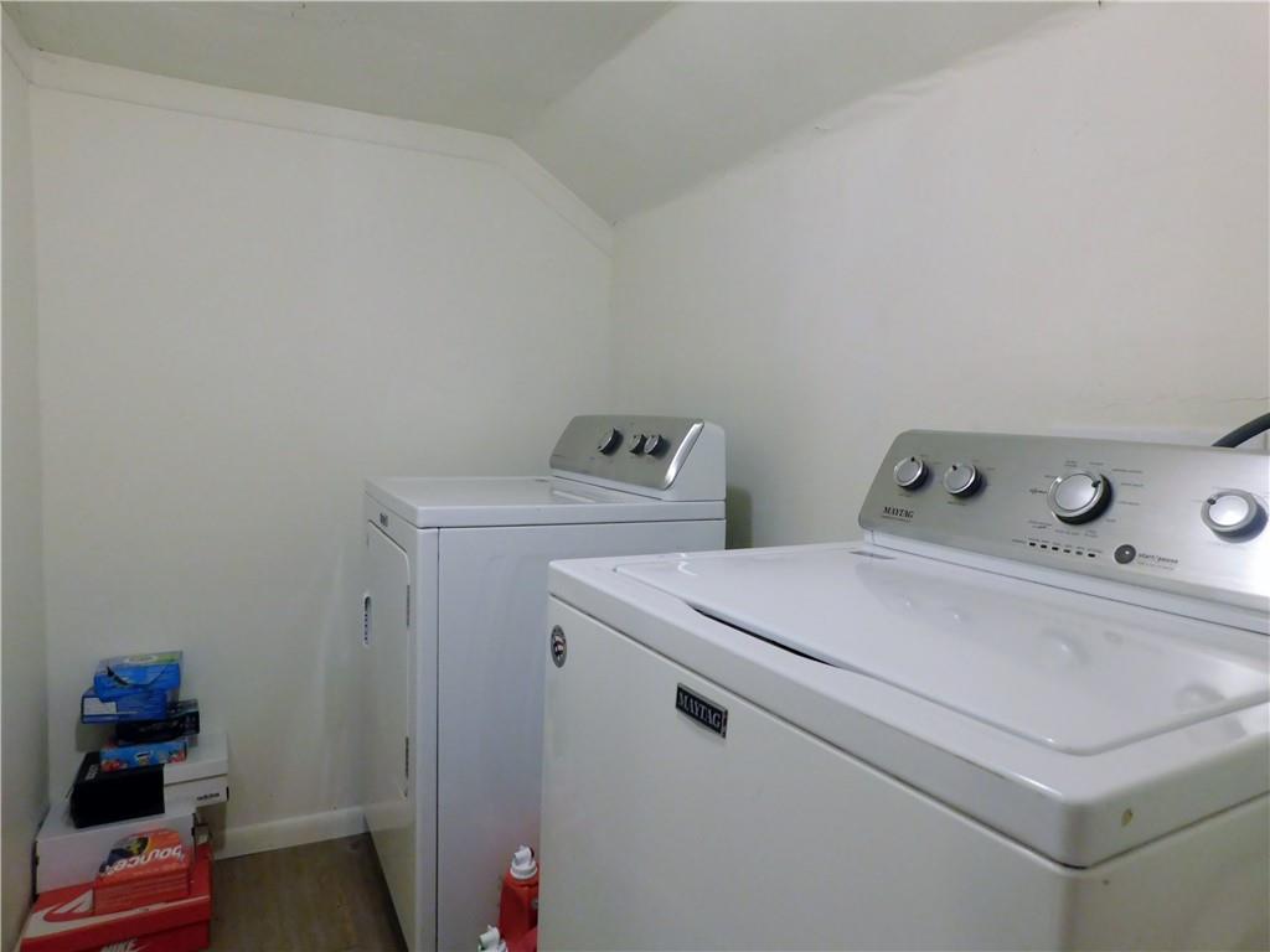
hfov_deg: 73.9
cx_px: 635
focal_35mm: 23
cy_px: 476
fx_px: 844
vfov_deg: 58.9
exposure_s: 1/30
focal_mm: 4
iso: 360
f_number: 3
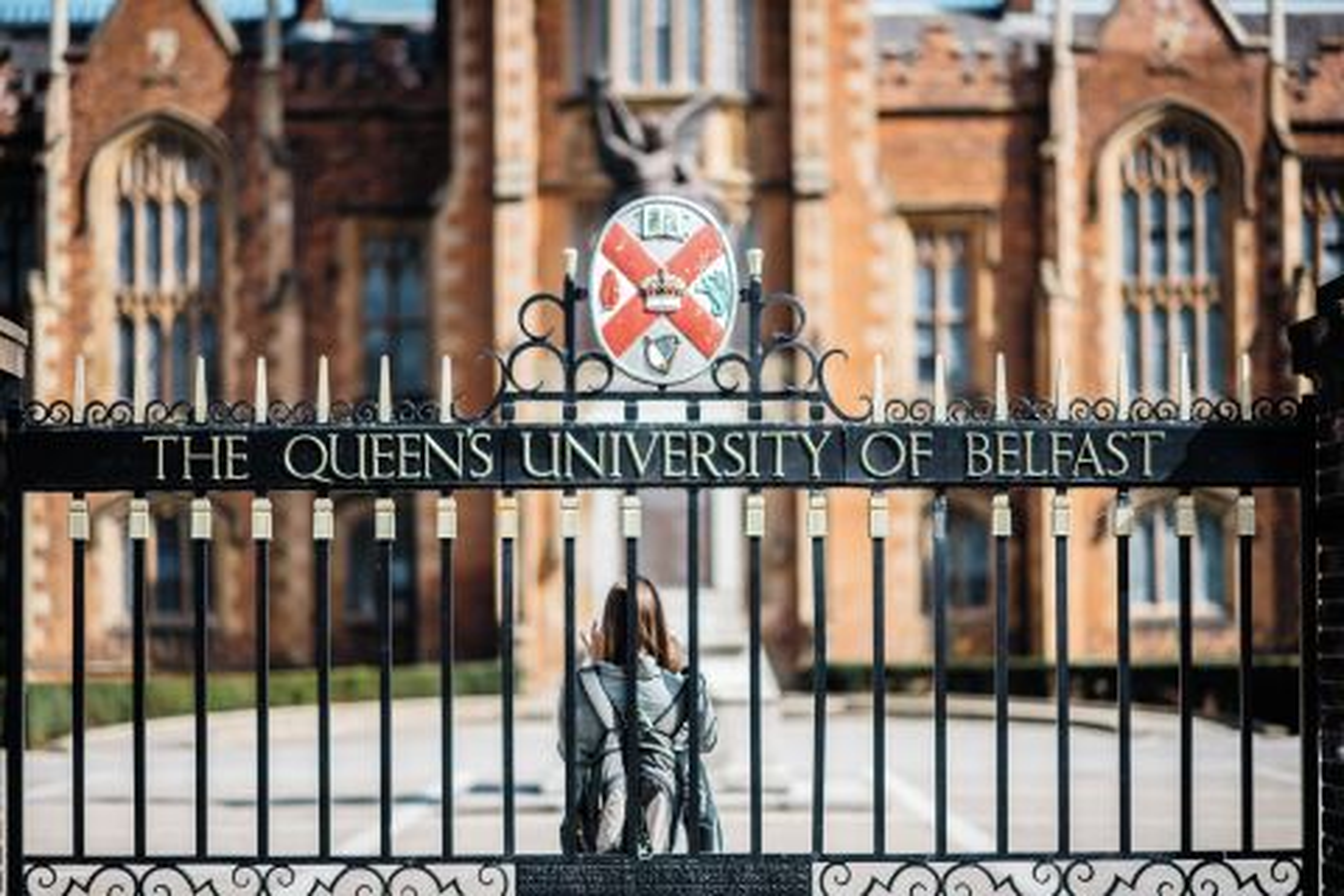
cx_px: 672
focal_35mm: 85
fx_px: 3173
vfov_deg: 16.1
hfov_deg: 23.9
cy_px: 448
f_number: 1.4
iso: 100
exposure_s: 1/2000
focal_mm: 85
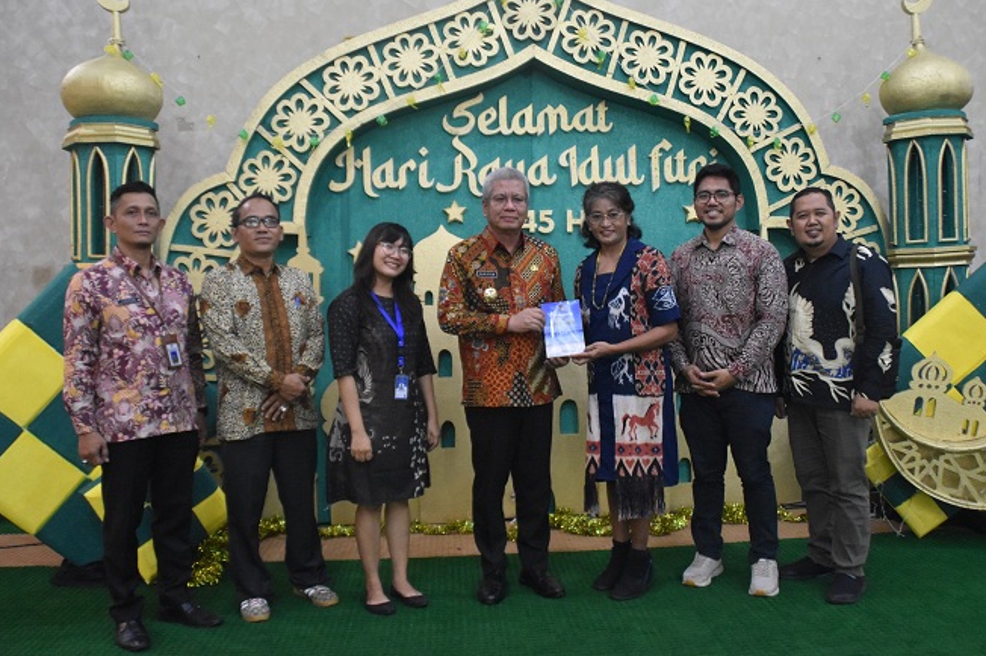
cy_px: 322
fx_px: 794
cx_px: 504
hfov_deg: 63.7
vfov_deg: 44.9
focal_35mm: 29
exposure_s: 1/125
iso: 4000
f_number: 3.5
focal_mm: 18
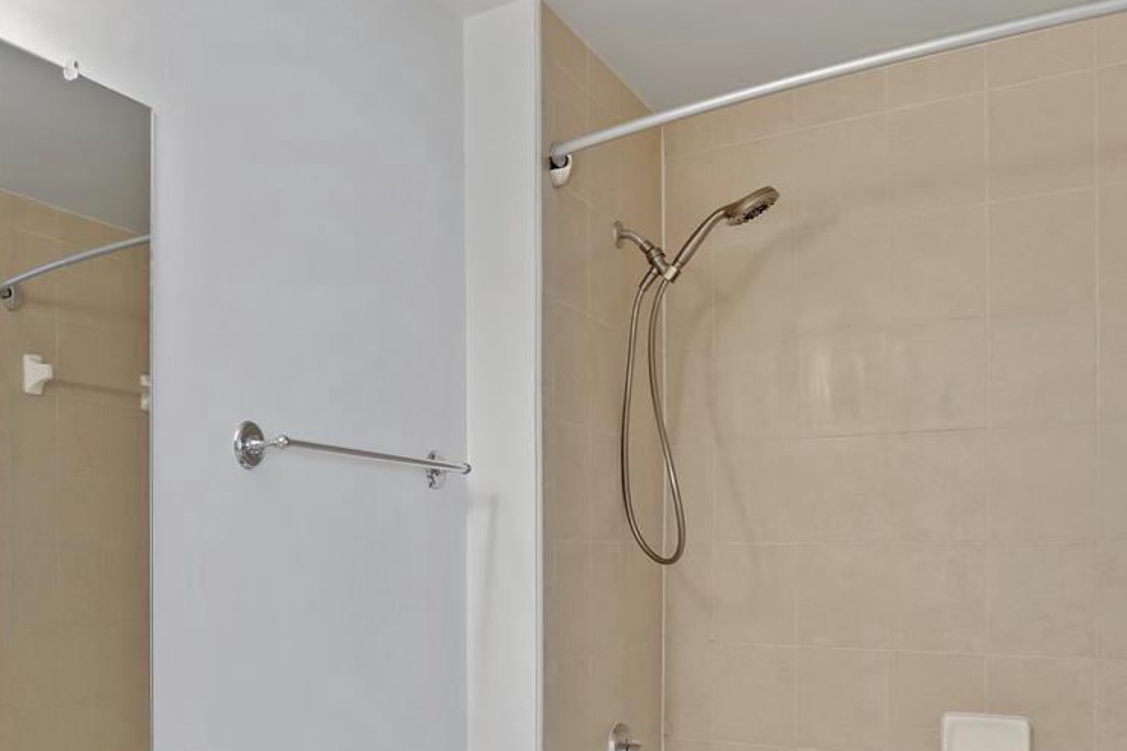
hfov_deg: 56.7
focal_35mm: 31
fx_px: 970
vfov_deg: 41.2
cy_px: 552
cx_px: 256
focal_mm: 16
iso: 100
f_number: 8
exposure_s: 1
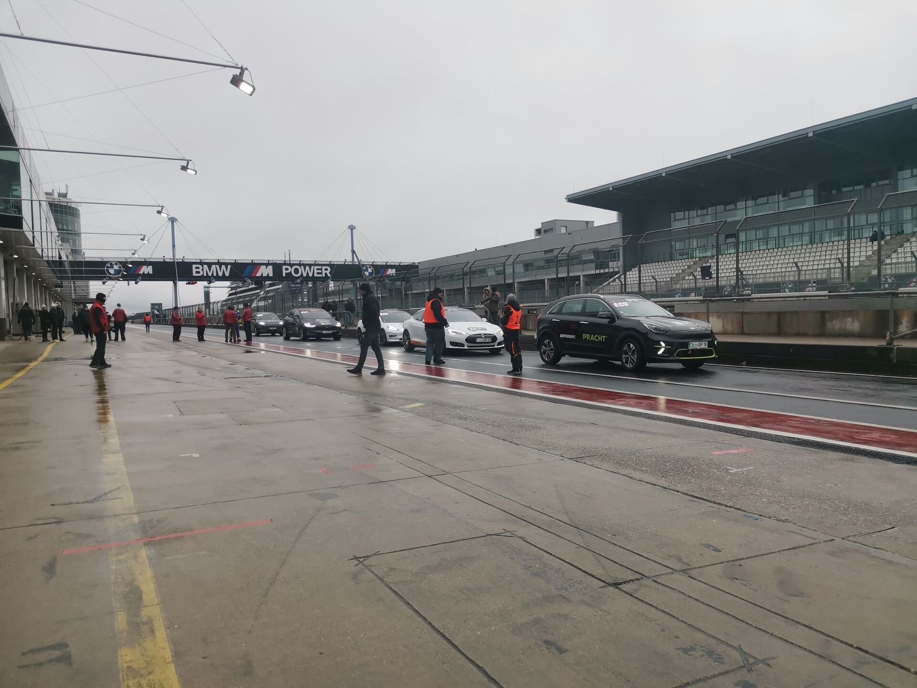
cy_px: 344
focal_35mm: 26
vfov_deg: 53.1
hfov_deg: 67.3
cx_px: 458
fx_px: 689
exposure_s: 1/142
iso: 50
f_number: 1.8
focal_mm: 4.75
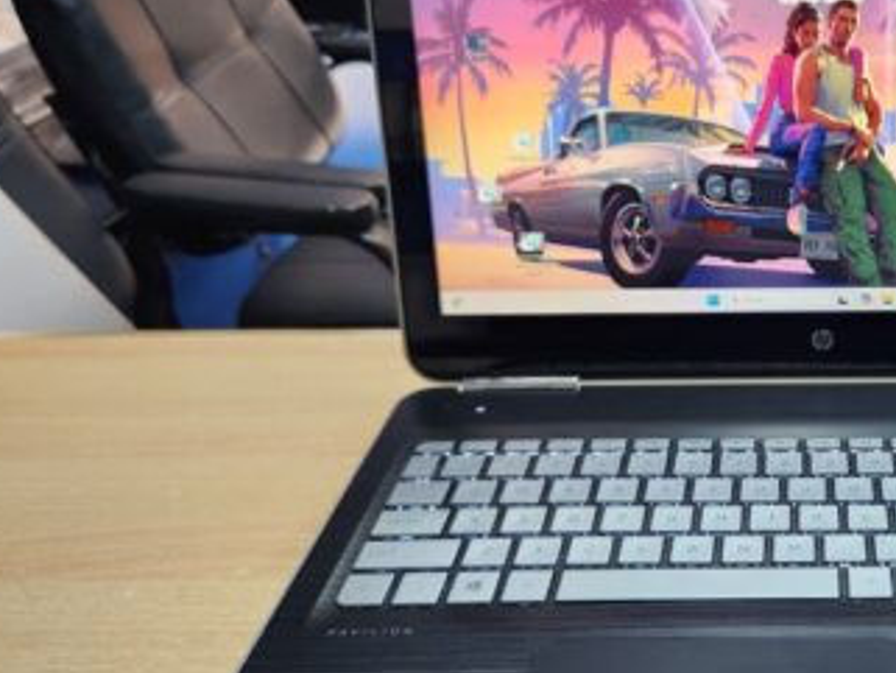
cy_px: 327
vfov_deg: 33.6
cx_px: 796
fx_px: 1113
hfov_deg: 40.7
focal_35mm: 43
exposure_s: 1/100
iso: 125
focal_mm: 5.4
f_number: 1.8
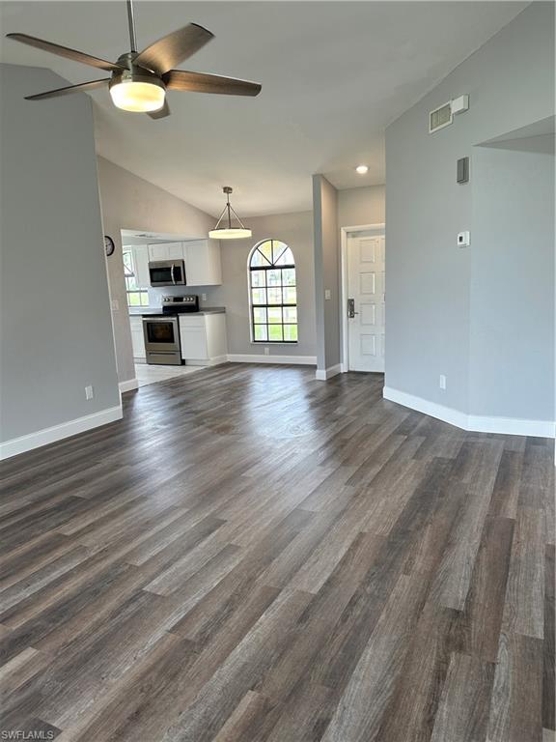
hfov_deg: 56.8
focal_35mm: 24
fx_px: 514
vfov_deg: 71.6
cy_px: 371
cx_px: 278
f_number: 1.78
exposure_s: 1/134
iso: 100
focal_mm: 6.86
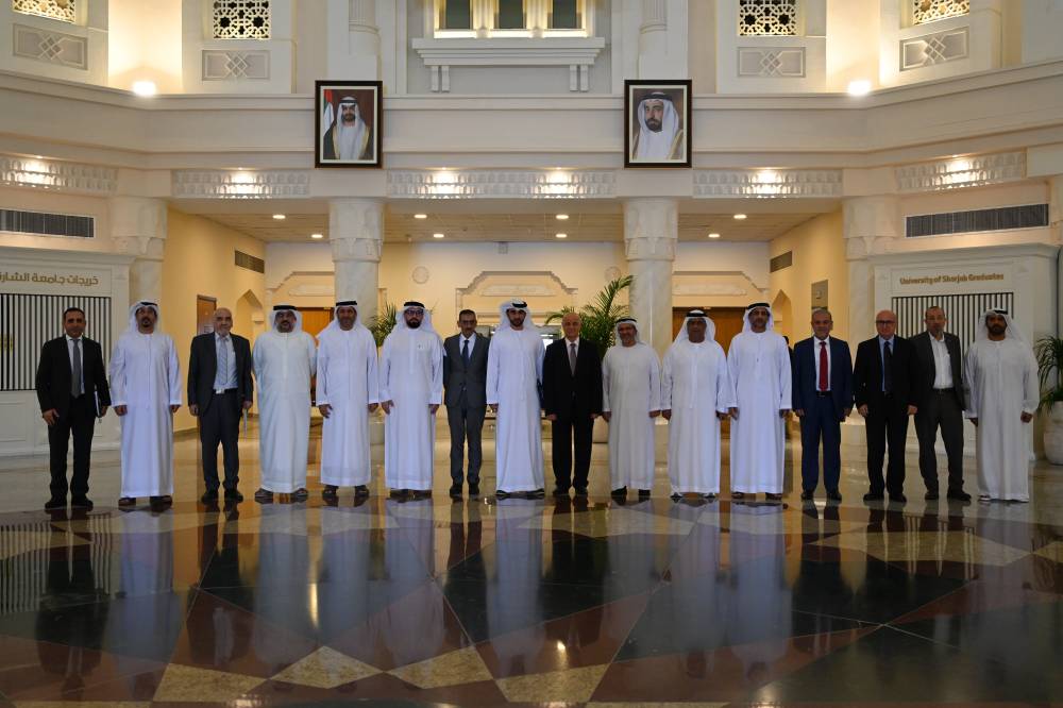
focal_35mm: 36
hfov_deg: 53.1
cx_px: 532
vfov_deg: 36.8
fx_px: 1063
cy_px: 354
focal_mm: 36
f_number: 4
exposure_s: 1/125
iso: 2000
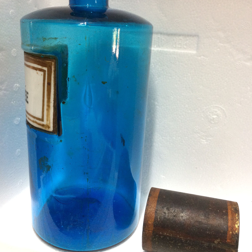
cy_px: 108
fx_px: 288
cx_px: 127
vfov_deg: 47.1
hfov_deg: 47.2
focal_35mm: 35
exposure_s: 1/33
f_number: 2.2
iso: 200
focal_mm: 4.15
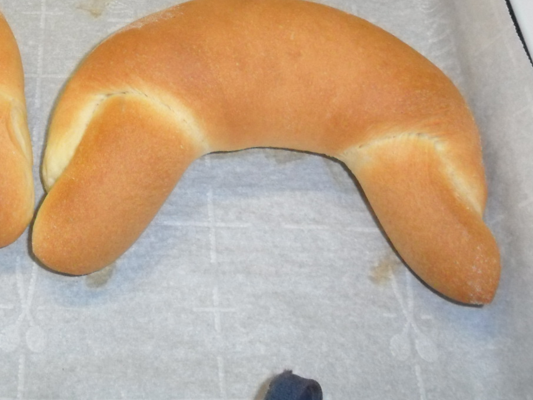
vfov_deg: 22.7
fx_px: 939
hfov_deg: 30.4
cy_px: -32
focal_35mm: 61
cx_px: 66
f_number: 3.5
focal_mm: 4.9
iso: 240
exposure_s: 1/45
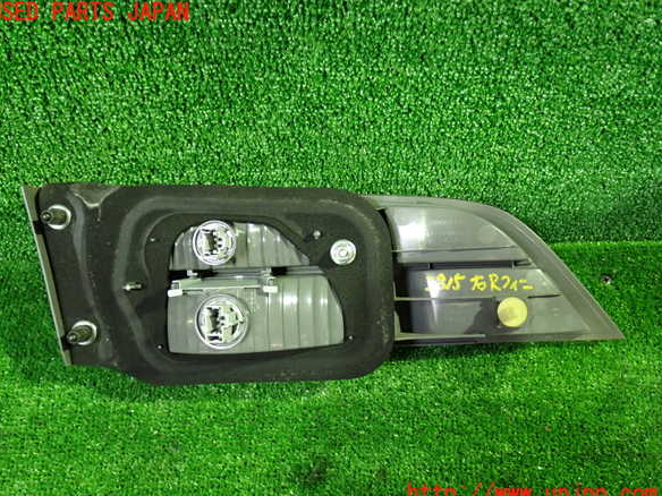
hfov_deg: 50.1
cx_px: 323
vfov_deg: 38.7
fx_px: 708
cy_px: 254
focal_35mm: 37
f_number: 2.5
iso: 800
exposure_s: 1/25
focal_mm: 6.37
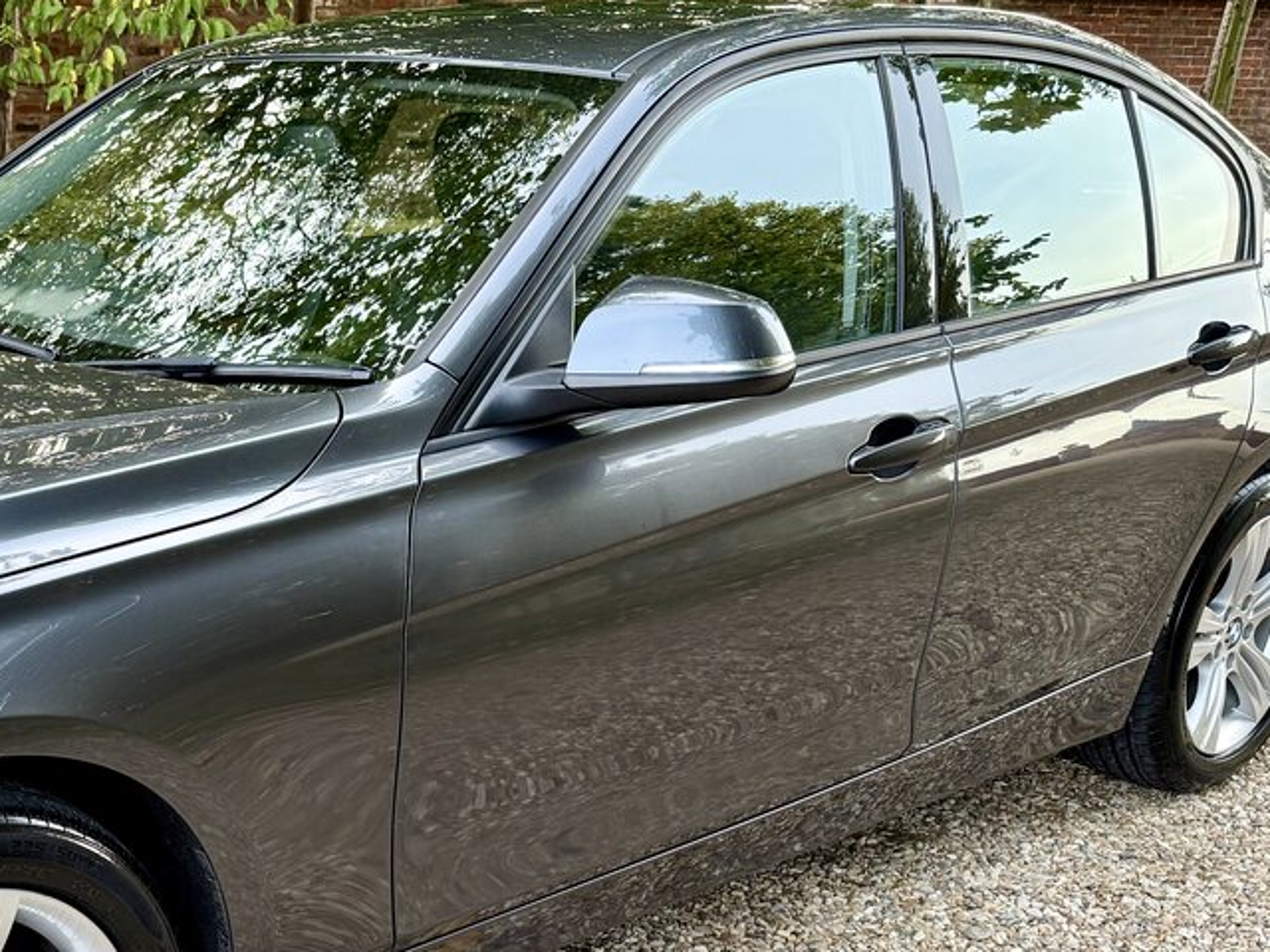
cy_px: 777
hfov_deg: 37.6
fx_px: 1761
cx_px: 183
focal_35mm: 48
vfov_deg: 29.5
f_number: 1.78
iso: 160
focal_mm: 6.76
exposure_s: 1/121
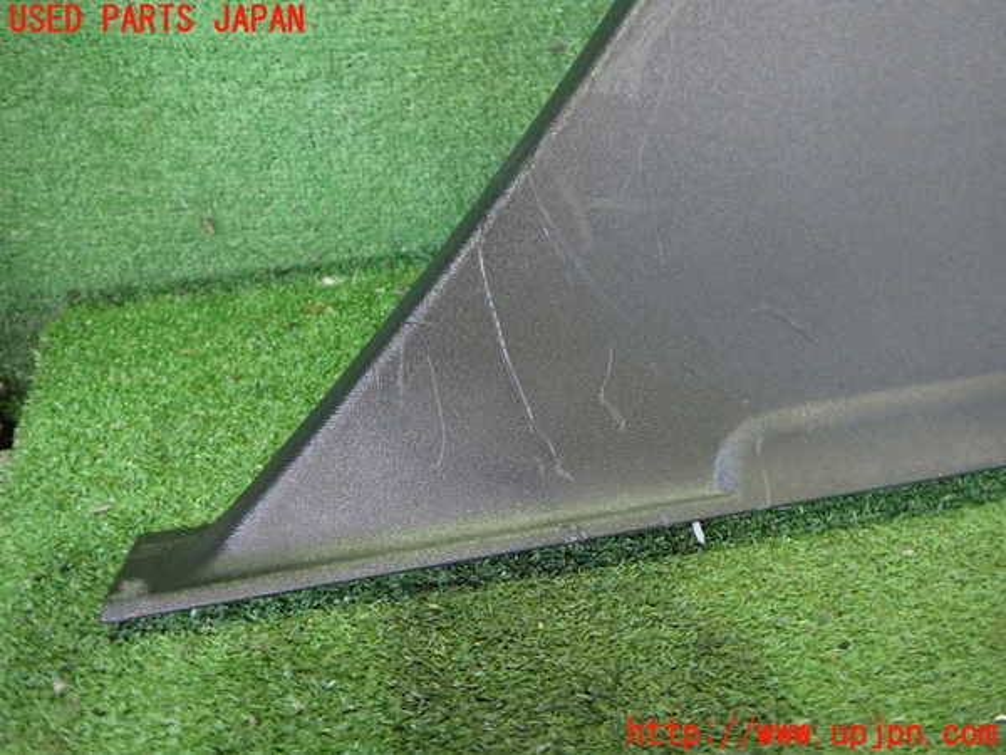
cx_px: 503
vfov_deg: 46.8
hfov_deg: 60.0
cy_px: 378
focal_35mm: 30
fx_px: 872
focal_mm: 5.4
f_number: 2.3
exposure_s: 1/30
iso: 640
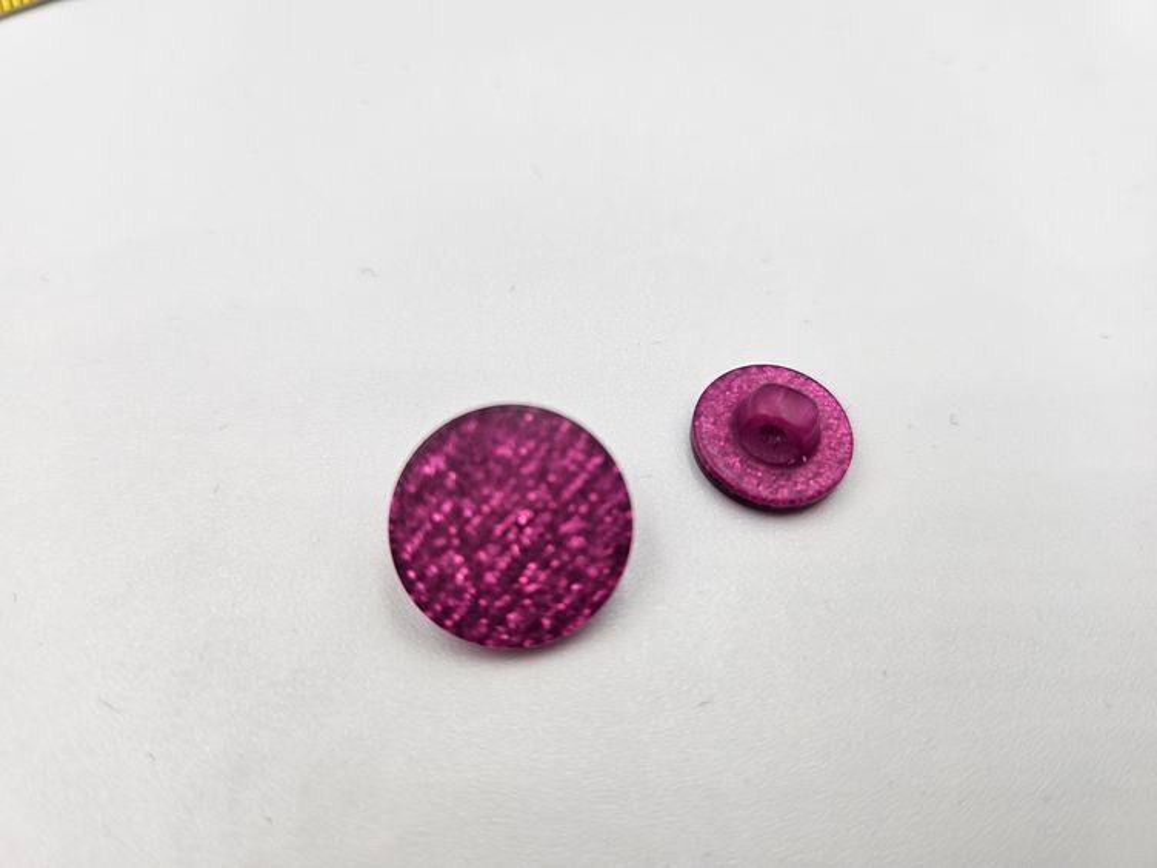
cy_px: 434
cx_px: 578
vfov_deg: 56.8
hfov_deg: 71.6
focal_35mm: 24
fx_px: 802
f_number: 1.8
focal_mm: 5
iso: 50
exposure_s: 1/675
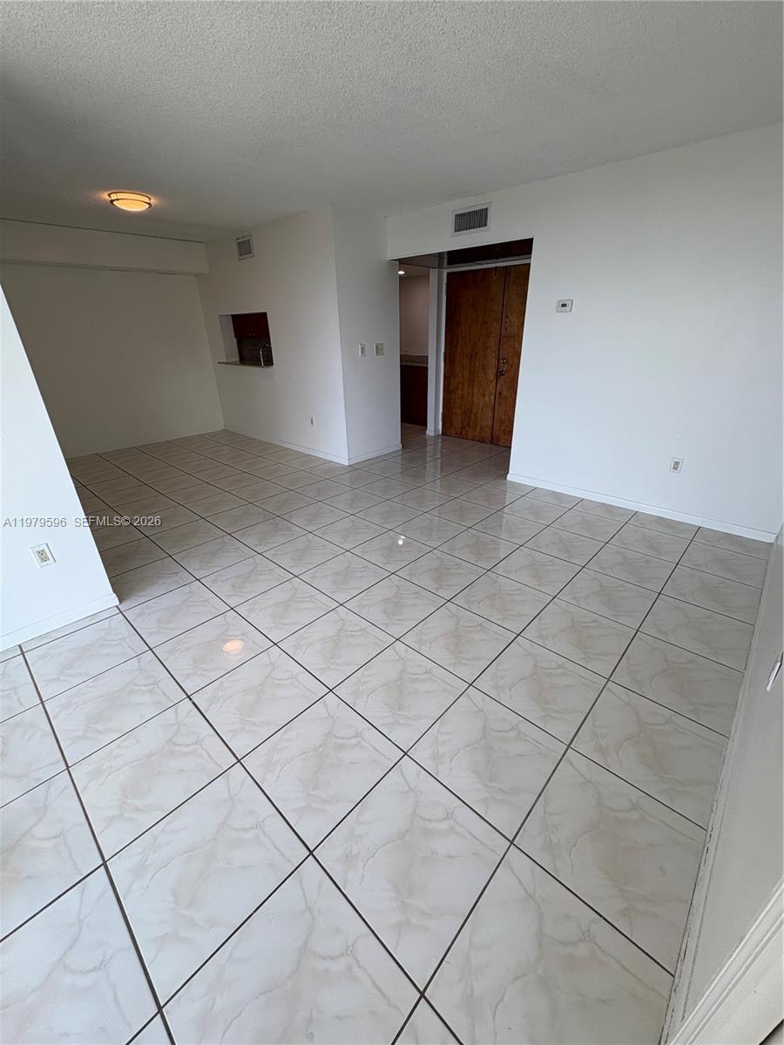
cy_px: 522
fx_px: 423
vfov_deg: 102.1
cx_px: 392
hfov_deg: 85.7
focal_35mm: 14
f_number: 2.2
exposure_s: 1/130
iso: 40
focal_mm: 2.22
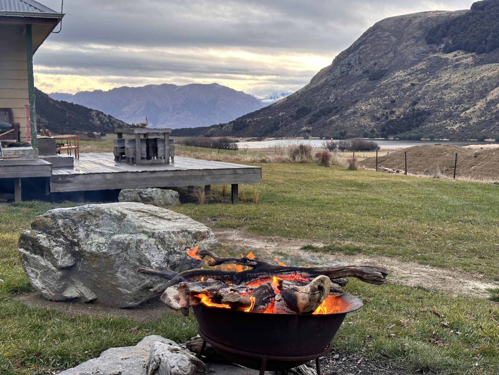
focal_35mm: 48
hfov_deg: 39.7
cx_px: 250
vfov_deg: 30.3
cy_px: 188
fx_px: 692
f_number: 1.78
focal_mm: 6.86
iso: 80
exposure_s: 1/113
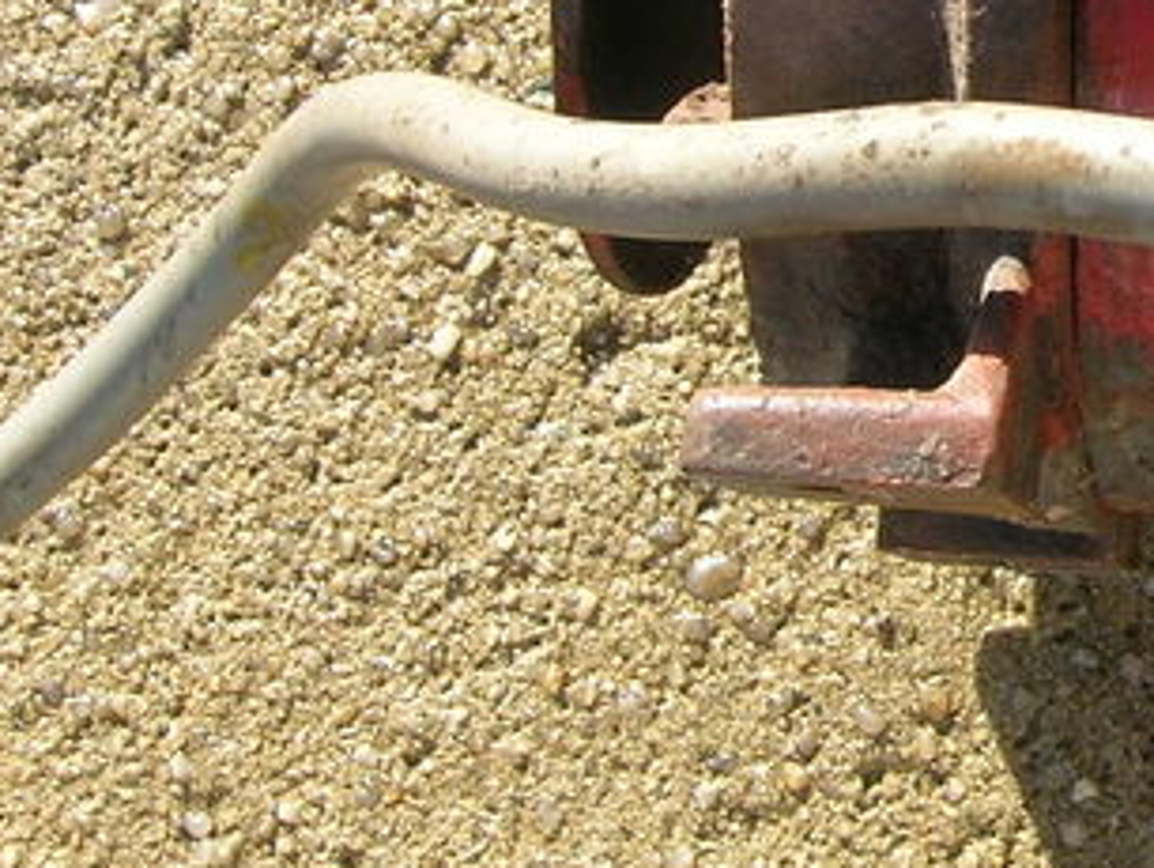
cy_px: 11
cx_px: 1429
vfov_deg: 13.2
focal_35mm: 111
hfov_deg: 16.9
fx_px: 3703
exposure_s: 1/126
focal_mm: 5.7
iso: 50
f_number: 4.9
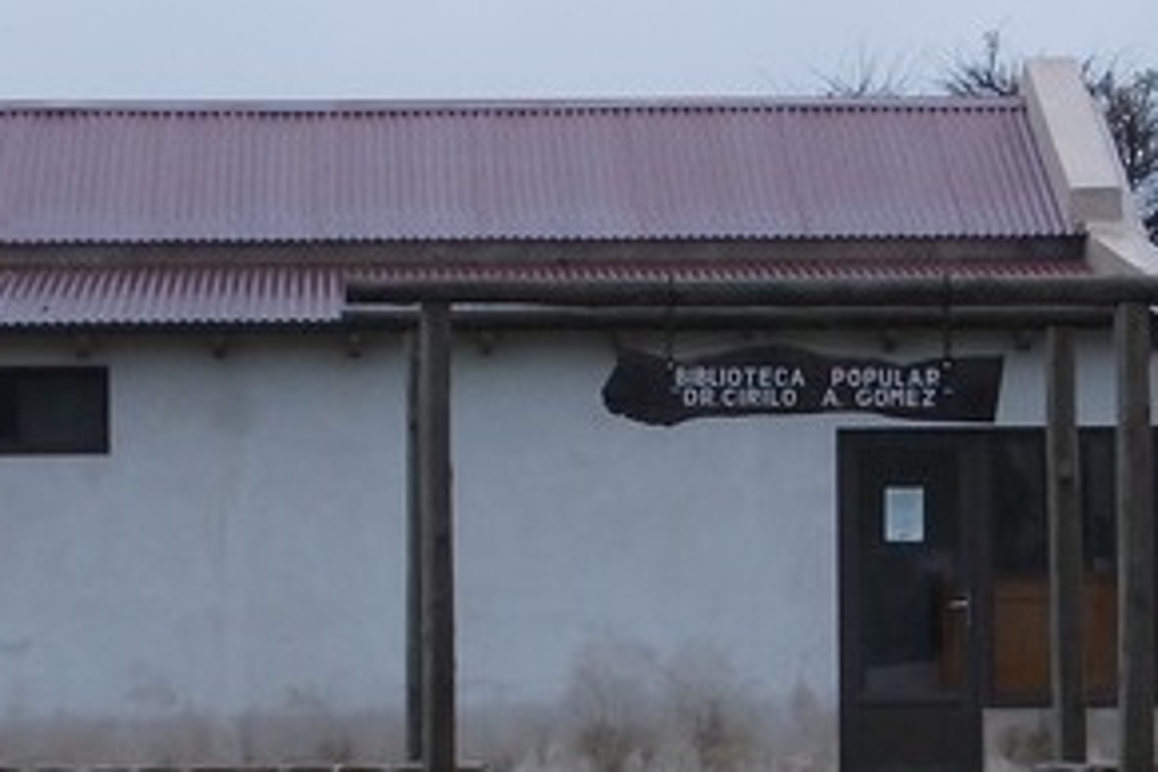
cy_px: 617
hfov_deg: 10.6
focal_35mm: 194
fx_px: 6240
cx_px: 645
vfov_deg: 7.1
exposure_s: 1/500
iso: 80
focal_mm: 10
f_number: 4.3
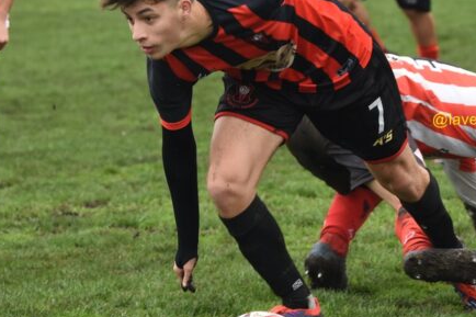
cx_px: 215
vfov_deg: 3.5
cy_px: 121
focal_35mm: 398
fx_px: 5260
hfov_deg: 5.2
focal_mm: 150
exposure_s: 1/500
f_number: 5.6
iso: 800
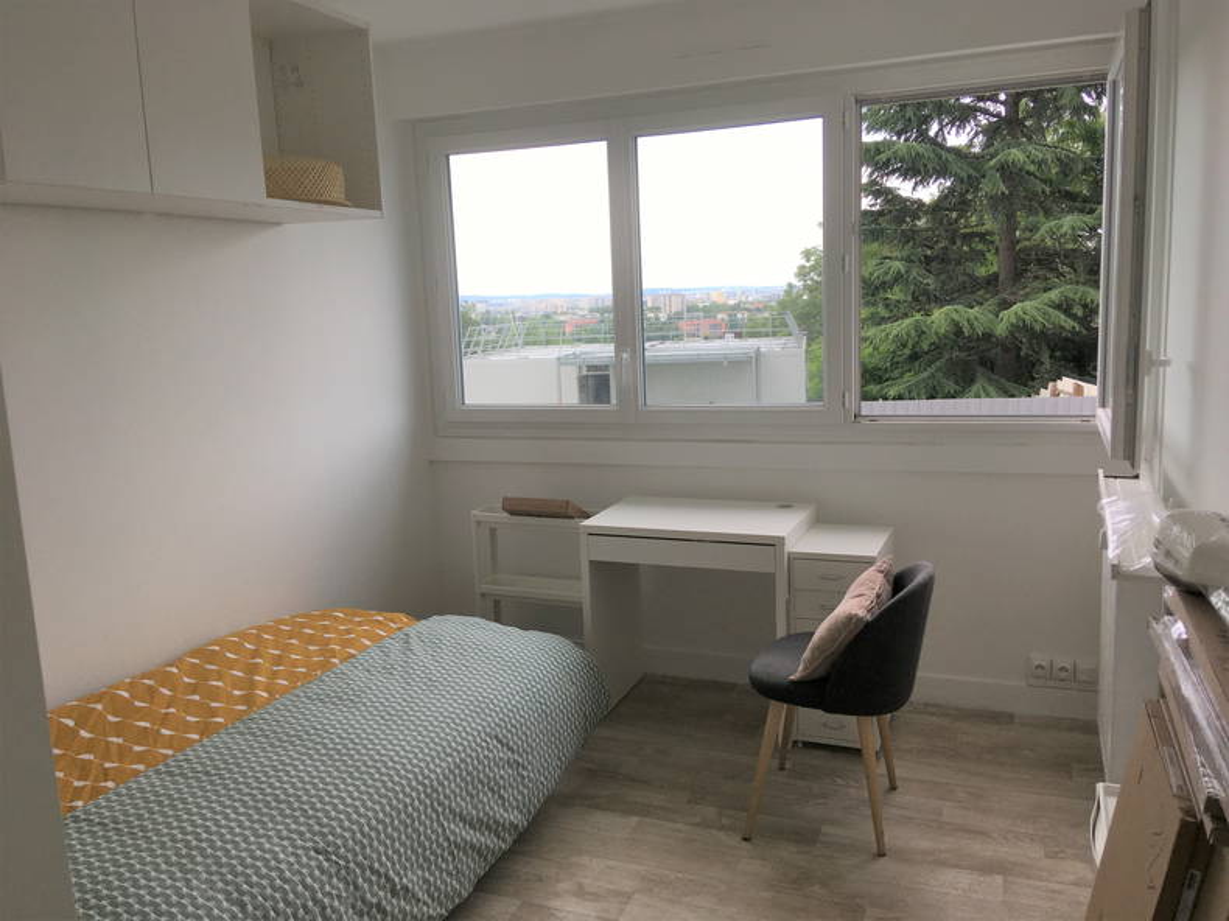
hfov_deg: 61.7
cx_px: 614
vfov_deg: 48.2
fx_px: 1029
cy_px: 460
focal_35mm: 29
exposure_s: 1/388
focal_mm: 4.15
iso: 25
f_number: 2.2
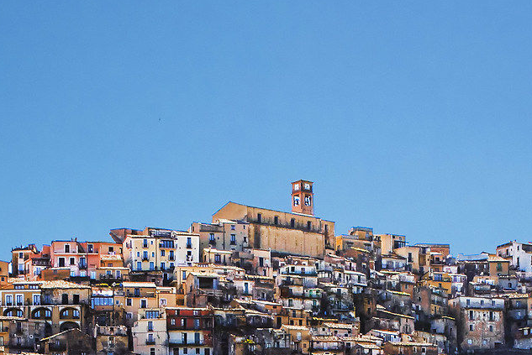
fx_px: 1346
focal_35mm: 91
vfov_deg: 14.0
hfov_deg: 22.4
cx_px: 272
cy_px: 556
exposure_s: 1/320
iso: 200
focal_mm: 24
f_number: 14
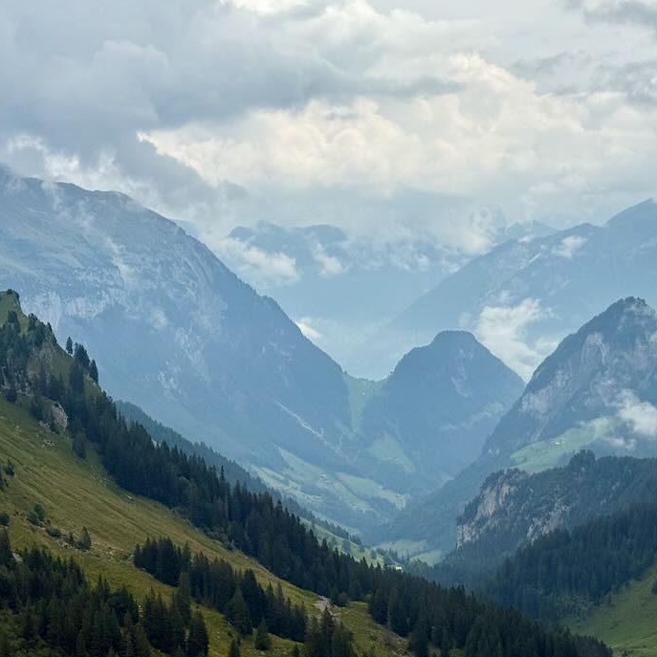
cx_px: 373
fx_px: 1696
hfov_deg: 21.9
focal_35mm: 79
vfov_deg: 21.9
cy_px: 358
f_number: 1.78
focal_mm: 6.76
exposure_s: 1/6024
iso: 80
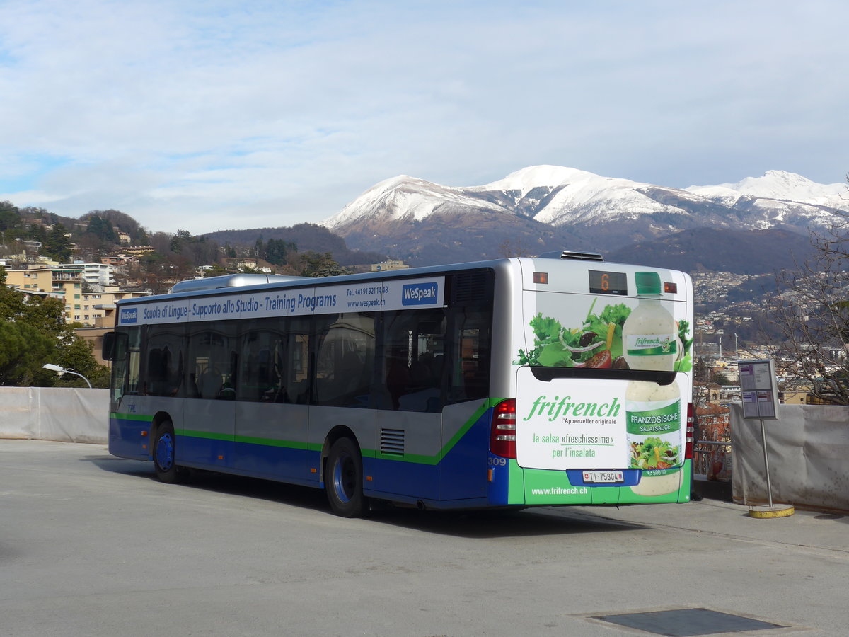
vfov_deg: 23.7
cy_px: 318
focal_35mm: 62
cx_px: 424
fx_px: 1521
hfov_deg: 31.2
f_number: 3.7
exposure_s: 1/1300
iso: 80
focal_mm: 12.7
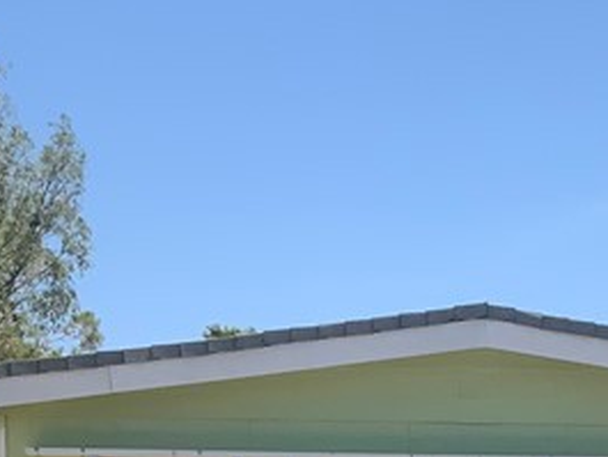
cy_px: 749
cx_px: 484
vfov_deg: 12.4
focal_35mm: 112
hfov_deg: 17.4
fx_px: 1968
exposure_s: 1/2141
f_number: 1.8
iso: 16
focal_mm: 3
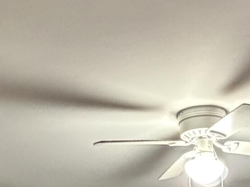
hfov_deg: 25.2
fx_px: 549
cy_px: 390
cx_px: 208
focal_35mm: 76
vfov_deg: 15.1
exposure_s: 1/60
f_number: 2.2
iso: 1250
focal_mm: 2.22
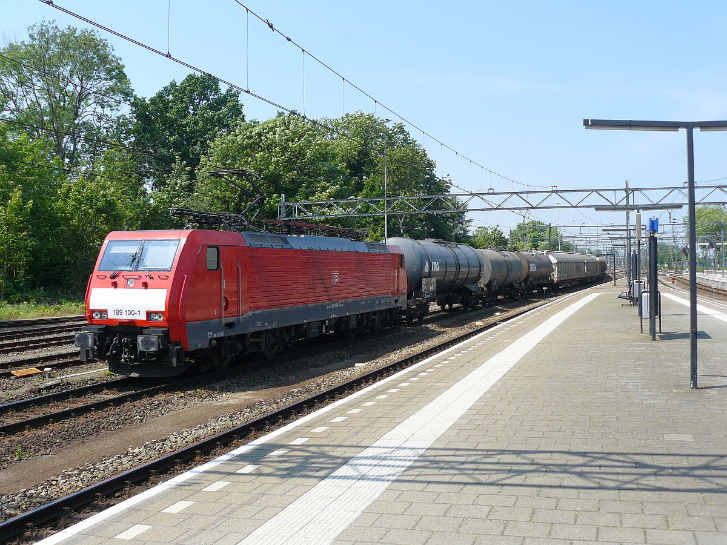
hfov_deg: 51.4
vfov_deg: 39.7
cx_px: 364
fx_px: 756
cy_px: 272
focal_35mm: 36
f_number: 4
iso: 100
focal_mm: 6
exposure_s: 1/640
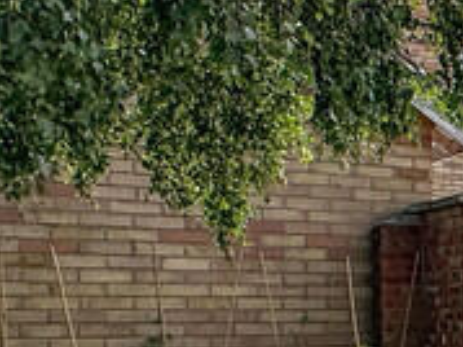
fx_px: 1069
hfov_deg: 14.3
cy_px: 474
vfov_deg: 17.1
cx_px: 1156
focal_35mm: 80
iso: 50
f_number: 2.2
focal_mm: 2.22
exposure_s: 1/1600
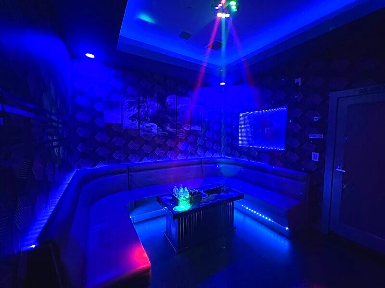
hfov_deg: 106.2
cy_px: 144
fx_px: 145
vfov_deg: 89.9
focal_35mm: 13
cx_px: 192
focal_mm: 1.57
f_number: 1.8
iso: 1600
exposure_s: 1/30
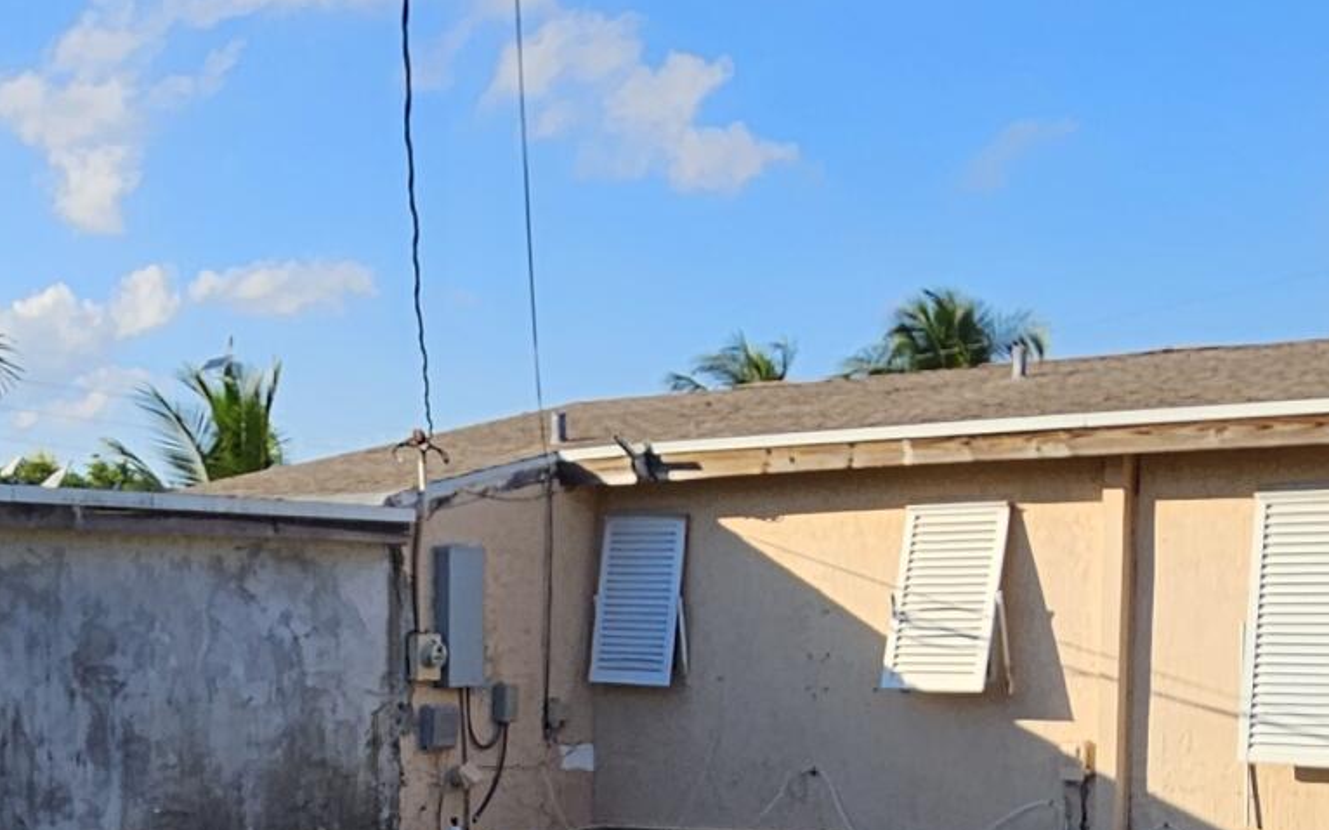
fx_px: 1955
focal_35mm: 54
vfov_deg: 23.1
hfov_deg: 36.7
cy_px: 807
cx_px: 337
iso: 50
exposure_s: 1/1756
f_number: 2.2
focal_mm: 2.2
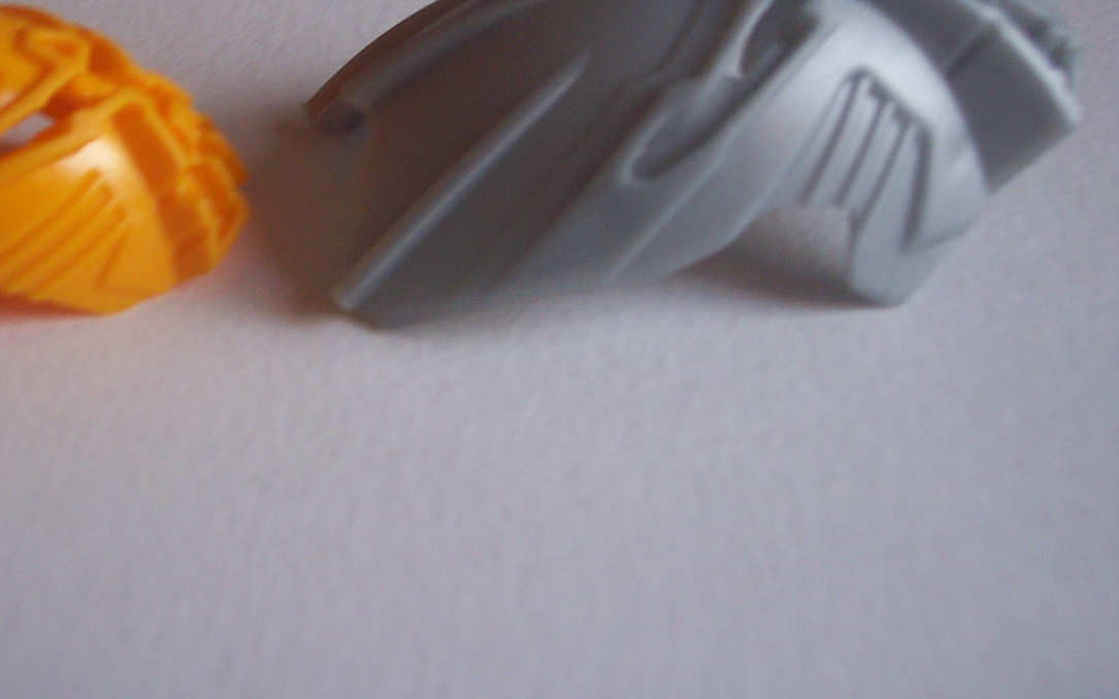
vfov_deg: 22.5
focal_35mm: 57
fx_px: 1738
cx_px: 359
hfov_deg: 35.3
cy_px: 157
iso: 140
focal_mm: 8
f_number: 3.4
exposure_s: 1/30
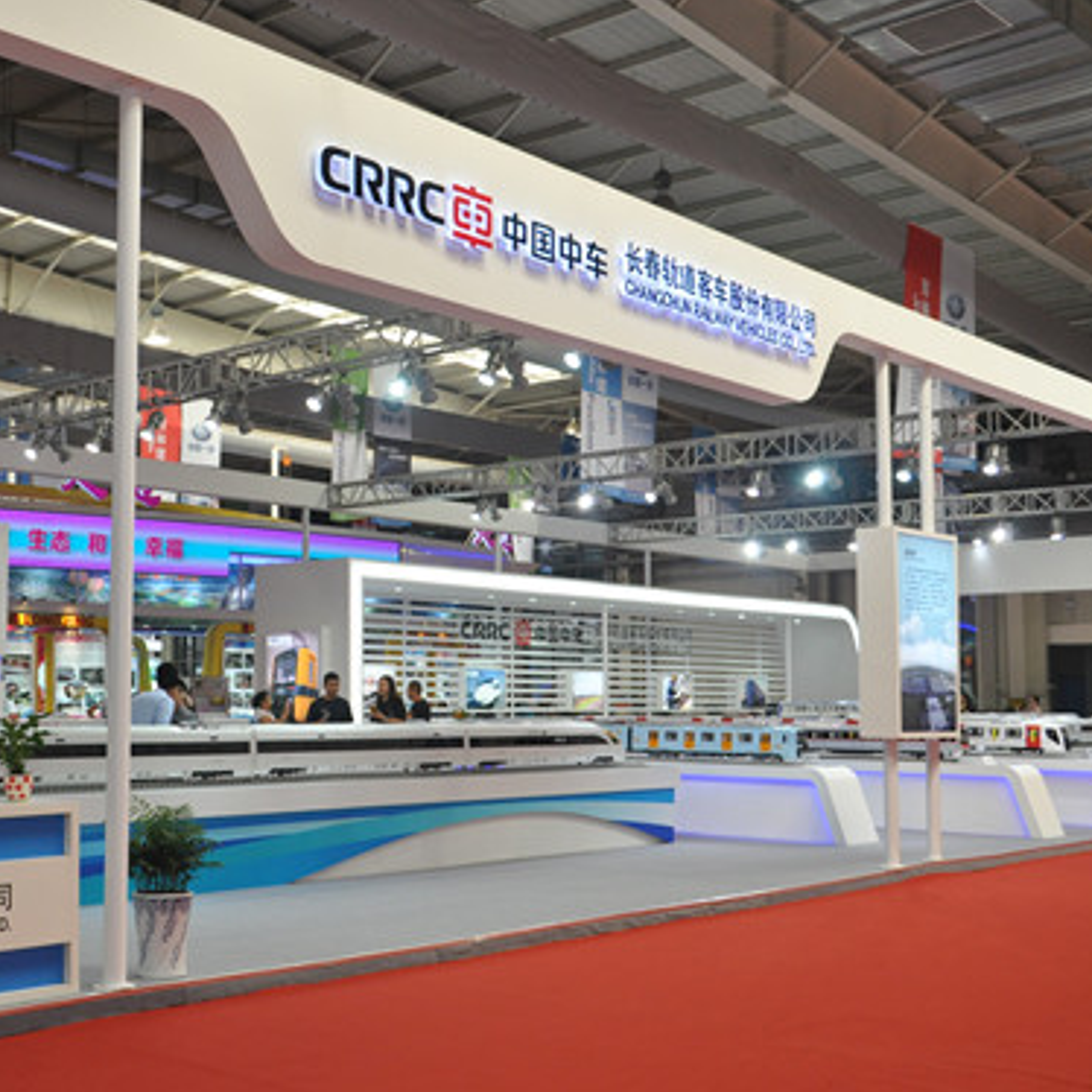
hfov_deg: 36.4
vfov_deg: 37.6
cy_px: 555
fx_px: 1606
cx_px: 237
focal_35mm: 45
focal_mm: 22
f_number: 6.3
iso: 800
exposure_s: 1/160
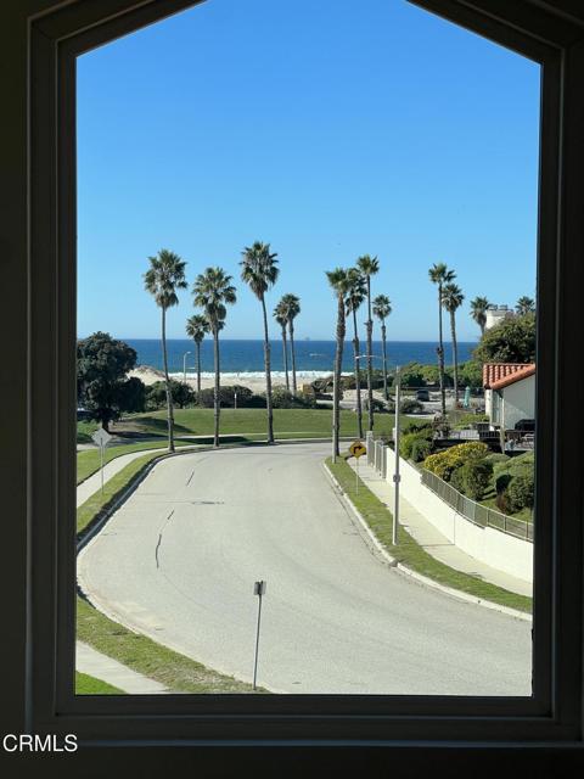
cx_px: 292
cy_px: 390
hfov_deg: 19.1
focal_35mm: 77
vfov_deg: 25.3
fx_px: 1732
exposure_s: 1/541
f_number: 2.8
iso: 32
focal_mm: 9
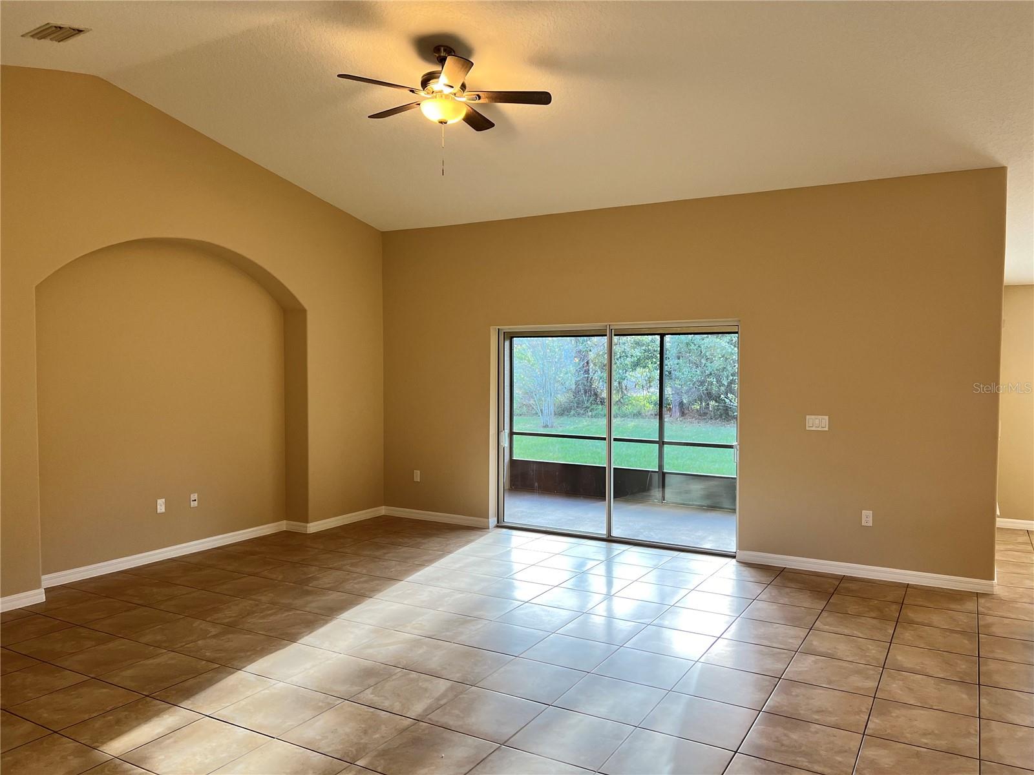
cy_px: 388
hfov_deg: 67.3
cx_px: 517
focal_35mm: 26
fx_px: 777
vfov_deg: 53.1
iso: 100
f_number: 1.5
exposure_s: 1/120
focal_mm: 5.7
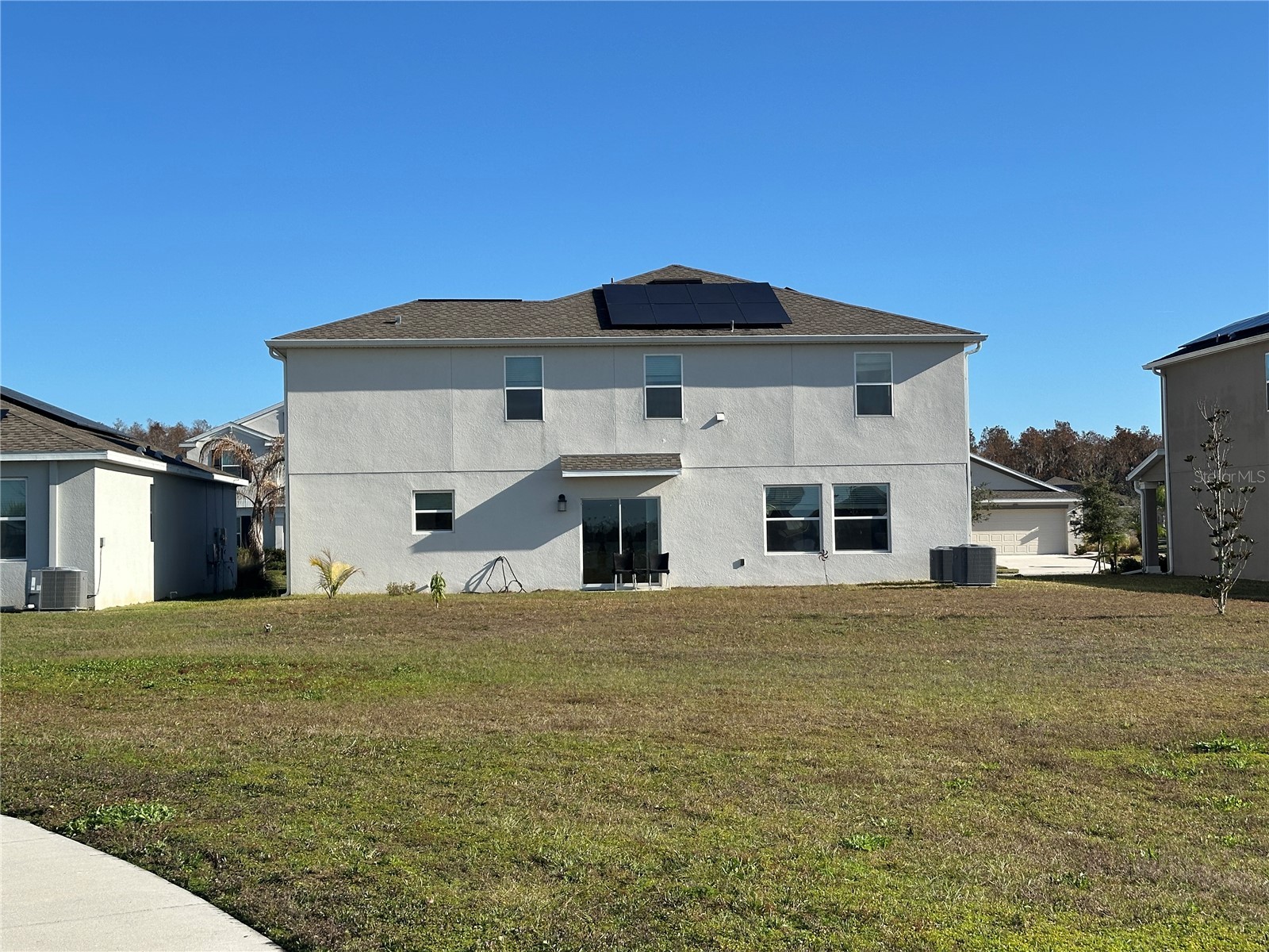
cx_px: 634
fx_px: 1760
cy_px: 476
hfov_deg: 39.7
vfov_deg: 30.3
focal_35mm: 48
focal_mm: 6.86
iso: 64
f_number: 1.78
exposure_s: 1/4566
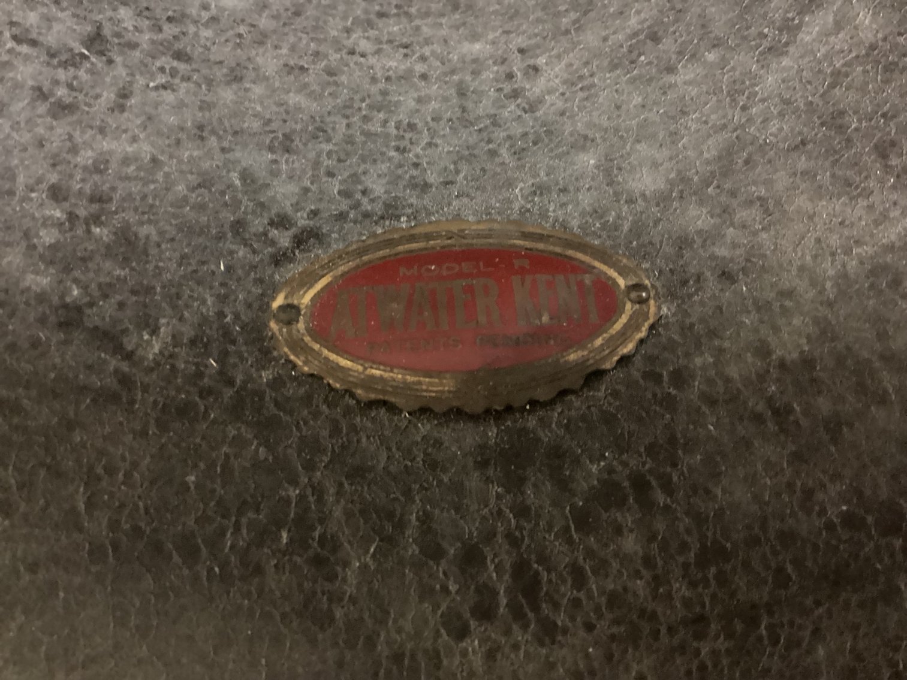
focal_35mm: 31
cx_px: 454
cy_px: 340
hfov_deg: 58.3
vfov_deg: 45.4
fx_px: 812
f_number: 2.4
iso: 800
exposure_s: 1/15
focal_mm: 3.3
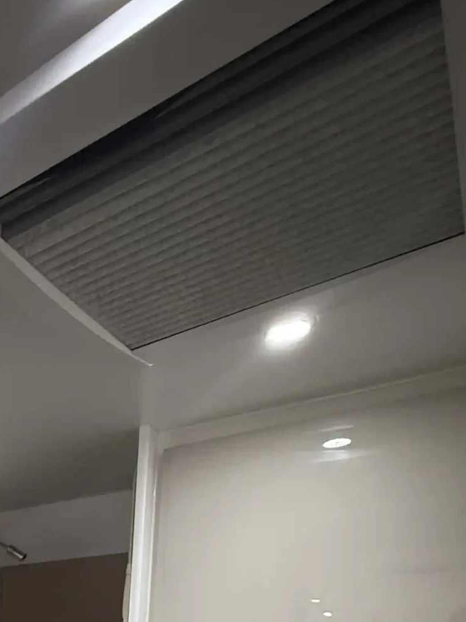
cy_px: 778
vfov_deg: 36.7
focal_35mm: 36
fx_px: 646
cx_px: -88
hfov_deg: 32.9
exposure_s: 1/89
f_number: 2.2
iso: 320
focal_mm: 2.2
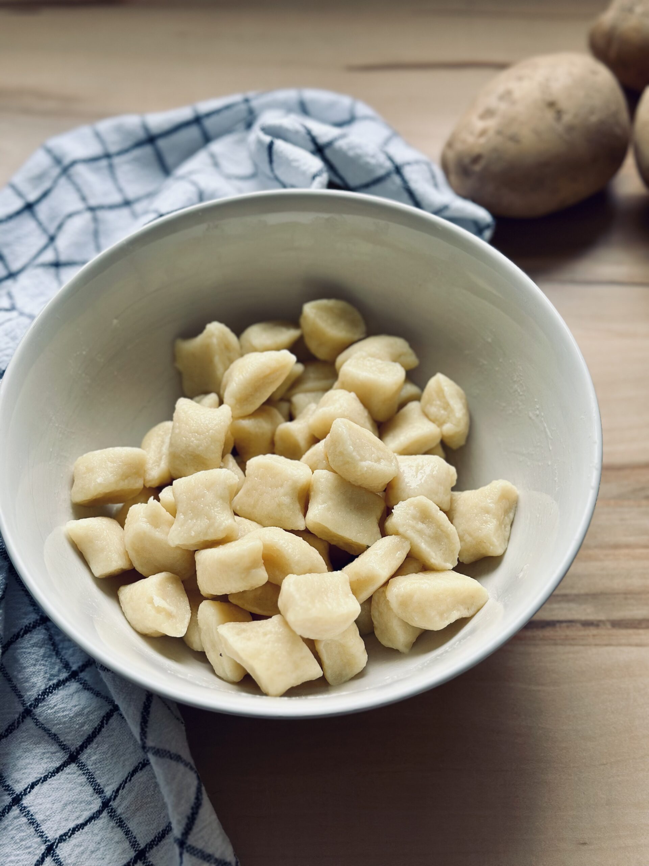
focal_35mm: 48
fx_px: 1200
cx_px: 324
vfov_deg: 39.7
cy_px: 433
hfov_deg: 30.3
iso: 64
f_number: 1.78
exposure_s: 1/121
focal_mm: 6.86
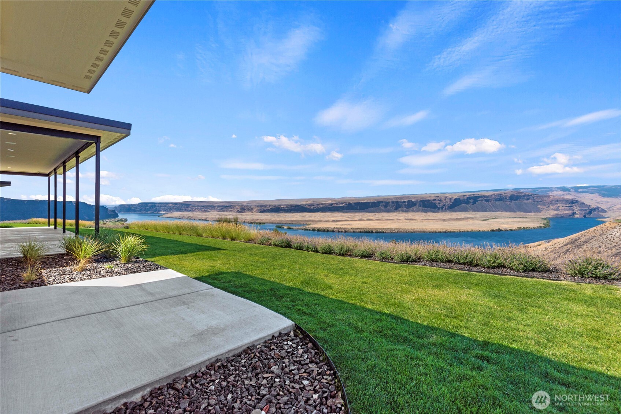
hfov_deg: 96.7
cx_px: 310
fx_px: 276
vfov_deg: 73.8
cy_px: 207
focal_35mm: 16
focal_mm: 16
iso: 100
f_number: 8
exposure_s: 1/1250
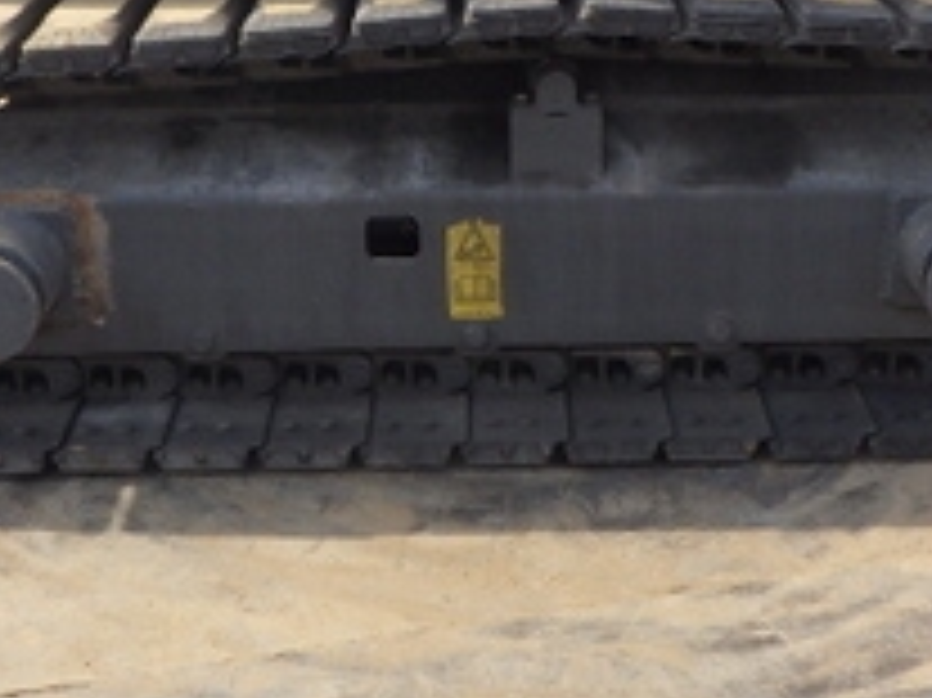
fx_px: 1749
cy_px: 275
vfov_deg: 22.5
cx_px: 504
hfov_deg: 29.8
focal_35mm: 65
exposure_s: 1/320
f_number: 4.2
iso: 125
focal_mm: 5
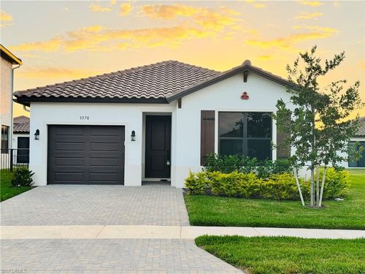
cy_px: 137
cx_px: 182
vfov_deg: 30.3
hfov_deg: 39.7
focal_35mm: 48
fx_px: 506
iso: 64
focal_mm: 6.76
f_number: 1.78
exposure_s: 1/531
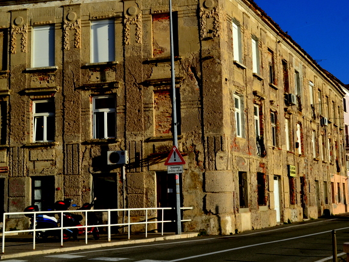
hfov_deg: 36.8
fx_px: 524
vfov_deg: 28.0
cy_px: 120
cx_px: 191
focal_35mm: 52
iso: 360
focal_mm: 26
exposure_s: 1/500
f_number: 11
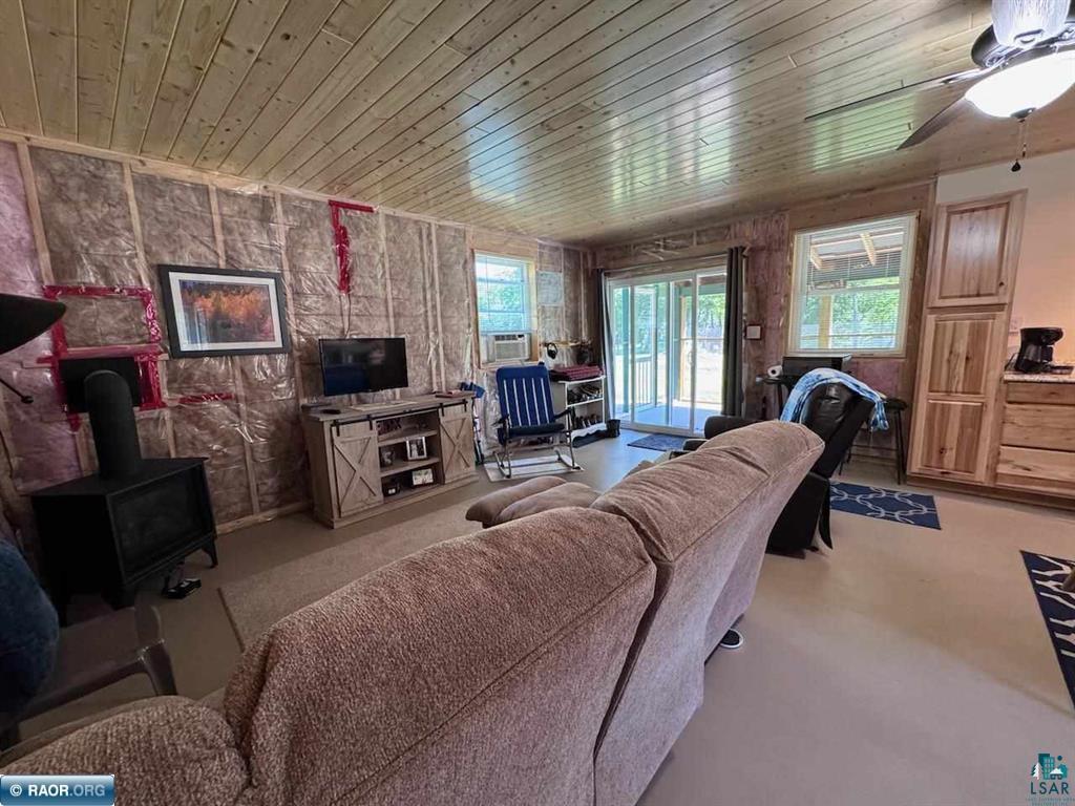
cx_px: 538
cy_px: 403
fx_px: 435
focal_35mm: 14
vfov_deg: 85.7
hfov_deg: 102.1
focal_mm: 2.22
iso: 320
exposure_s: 1/60
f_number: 2.2
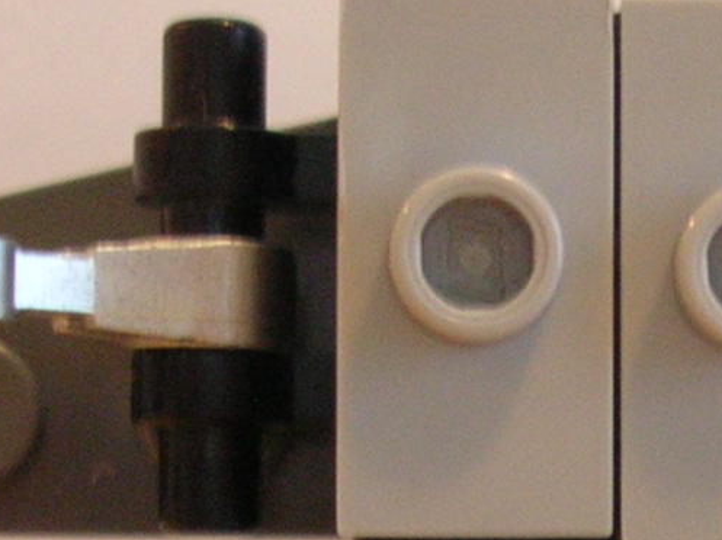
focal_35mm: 161
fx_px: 3356
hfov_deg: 12.2
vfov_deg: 9.1
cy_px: 626
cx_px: 645
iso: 114
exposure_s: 1/5.8
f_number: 2.8
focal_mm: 5.8
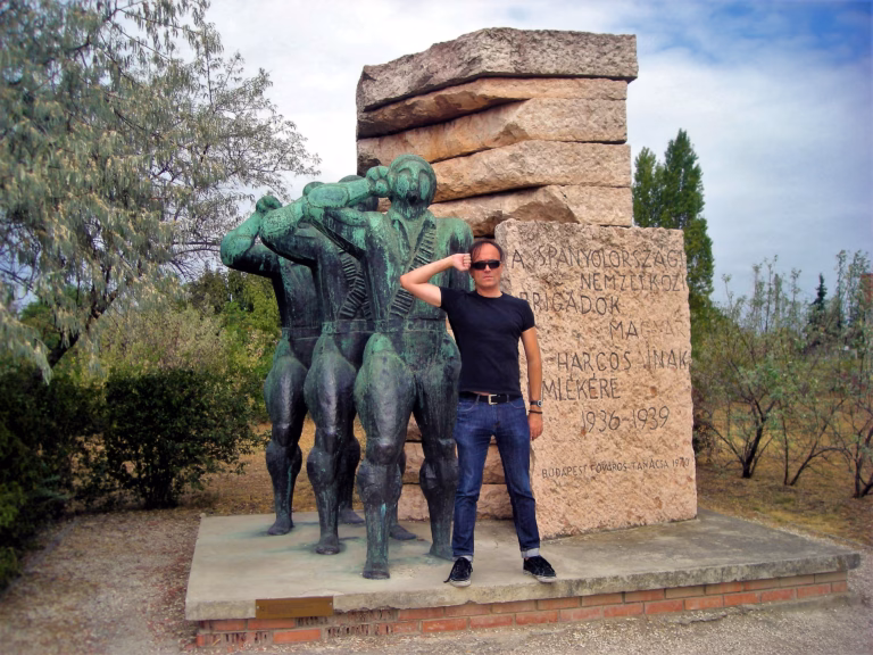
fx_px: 883
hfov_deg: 52.6
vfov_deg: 40.7
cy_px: 328
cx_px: 436
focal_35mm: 35
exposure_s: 1/184
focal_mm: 5.7
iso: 50
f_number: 5.7
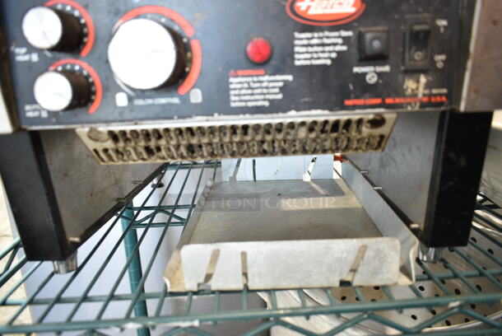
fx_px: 377
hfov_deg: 67.3
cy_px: 168
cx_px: 251
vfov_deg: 48.0
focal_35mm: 27
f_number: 3.5
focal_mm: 18
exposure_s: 1/30
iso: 560
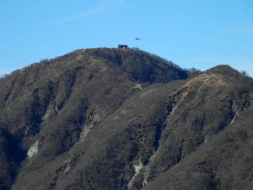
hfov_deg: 8.0
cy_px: 95
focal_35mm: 248
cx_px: 126
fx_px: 1813
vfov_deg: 6.0
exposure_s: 1/400
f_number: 6.2
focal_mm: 44.4
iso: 80
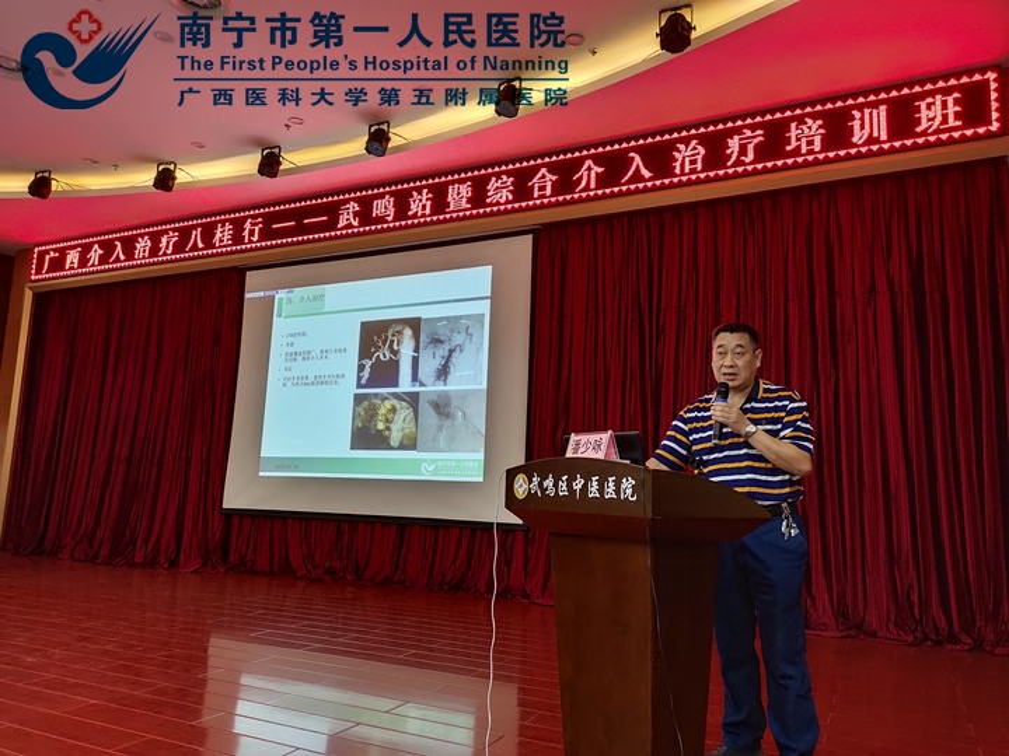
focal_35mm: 23
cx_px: 504
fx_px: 670
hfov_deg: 73.9
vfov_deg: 58.9
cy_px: 378
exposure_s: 1/154
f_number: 1.79
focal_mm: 4.76
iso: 56
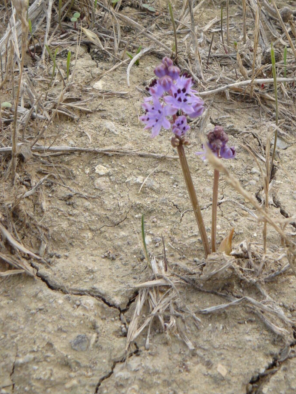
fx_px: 650
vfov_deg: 33.3
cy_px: 116
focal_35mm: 57
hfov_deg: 25.5
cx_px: 201
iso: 100
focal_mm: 6
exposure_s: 1/60
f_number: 6.3
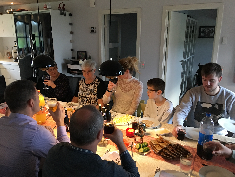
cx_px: 118
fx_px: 197
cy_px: 88
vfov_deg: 48.2
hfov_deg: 61.7
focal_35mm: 29
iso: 80
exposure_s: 1/10
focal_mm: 4.15
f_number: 2.2
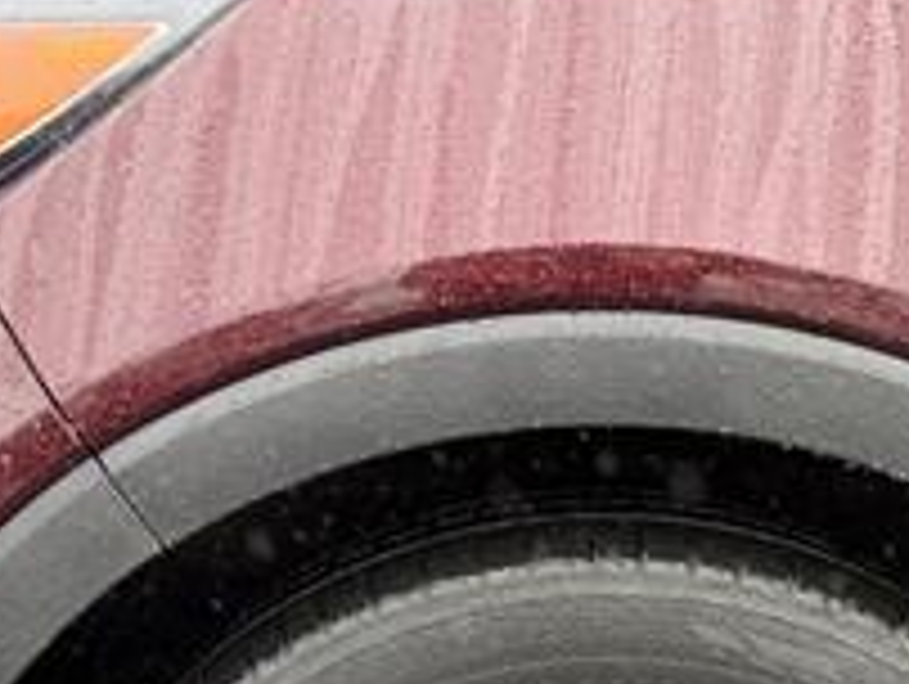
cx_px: 684
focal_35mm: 76
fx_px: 1998
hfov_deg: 25.3
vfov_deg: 18.7
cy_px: 742
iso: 160
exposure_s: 1/145
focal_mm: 6.76
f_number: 1.78
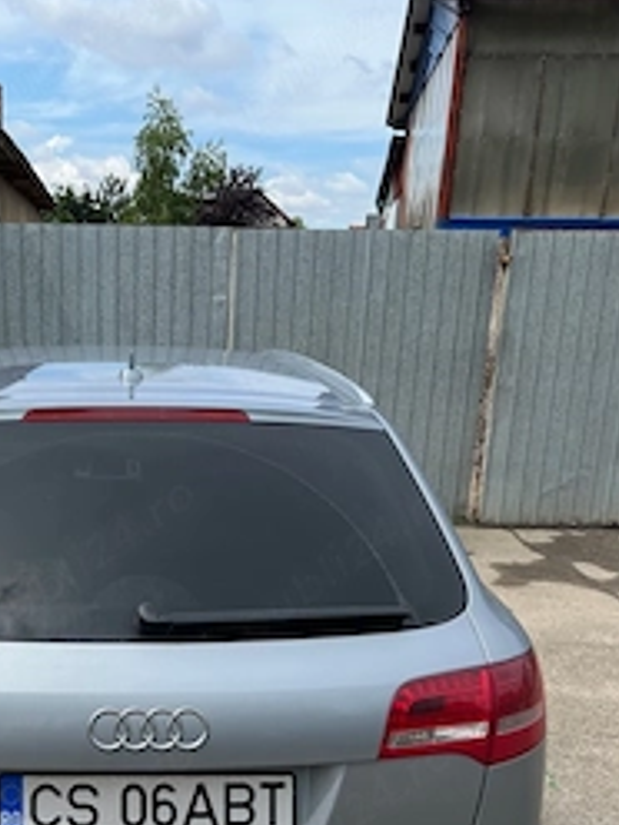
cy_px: 602
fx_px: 1001
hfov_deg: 33.6
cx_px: 153
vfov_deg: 43.6
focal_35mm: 42
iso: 50
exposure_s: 1/3968
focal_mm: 5.7
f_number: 1.5
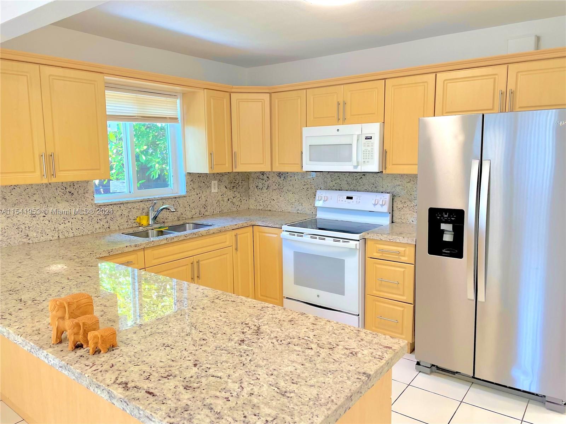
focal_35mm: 26
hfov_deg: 67.3
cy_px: 212
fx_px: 425
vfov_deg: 53.1
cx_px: 283
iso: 125
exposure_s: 1/120
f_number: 1.6
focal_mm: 4.2
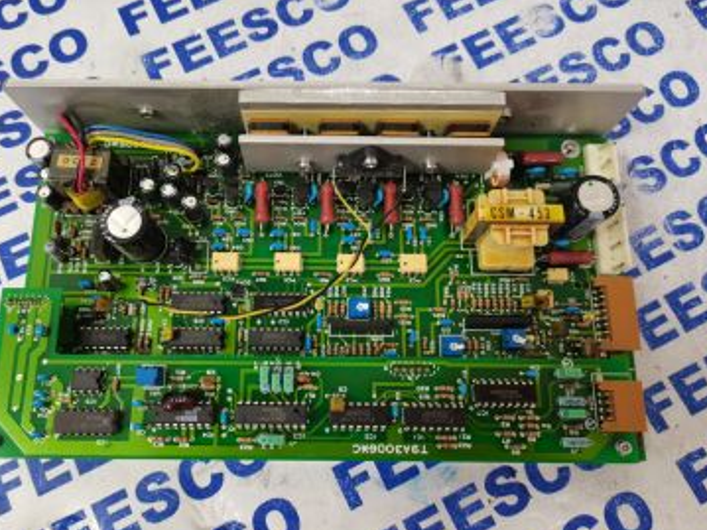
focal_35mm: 29
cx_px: 317
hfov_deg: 61.5
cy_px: 256
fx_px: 592
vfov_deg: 48.2
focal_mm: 5.58
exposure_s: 1/33.3
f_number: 1.8
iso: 640
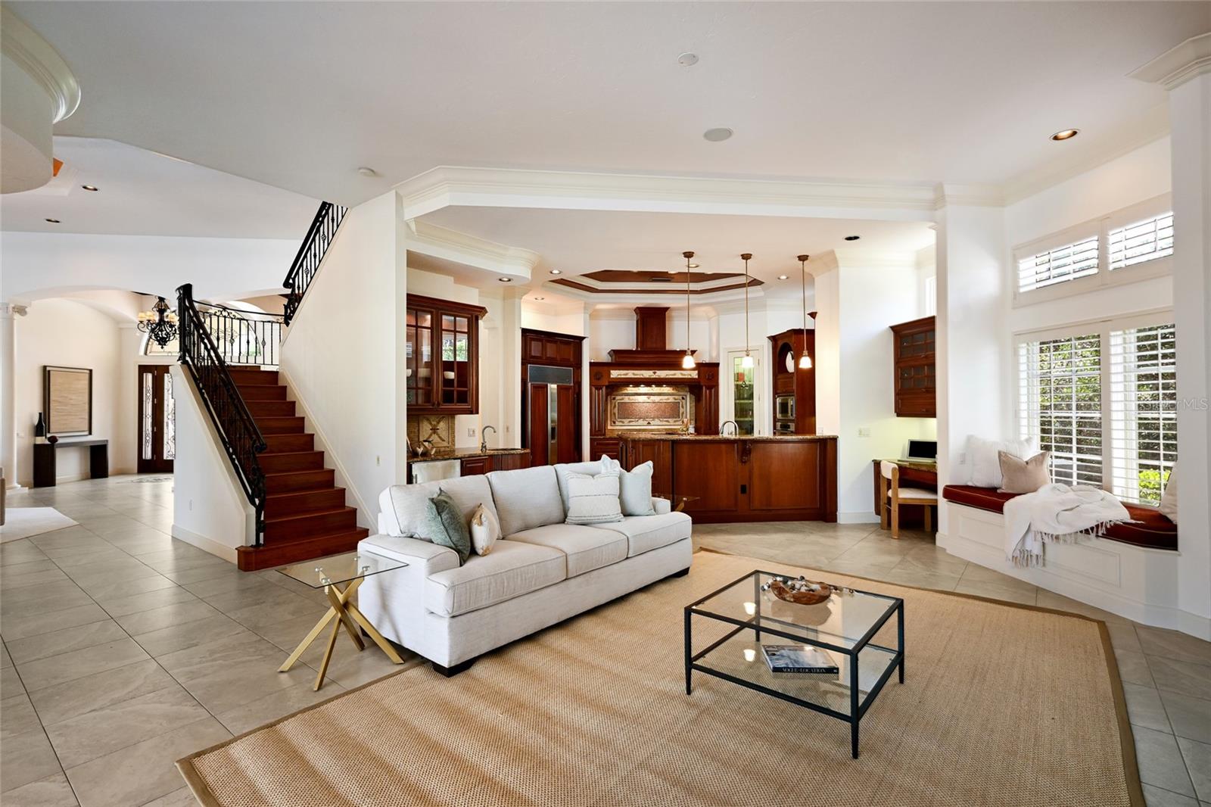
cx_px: 606
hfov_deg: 96.7
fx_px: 538
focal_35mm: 16
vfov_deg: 73.7
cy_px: 404
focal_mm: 16
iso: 800
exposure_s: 1/30
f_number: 8
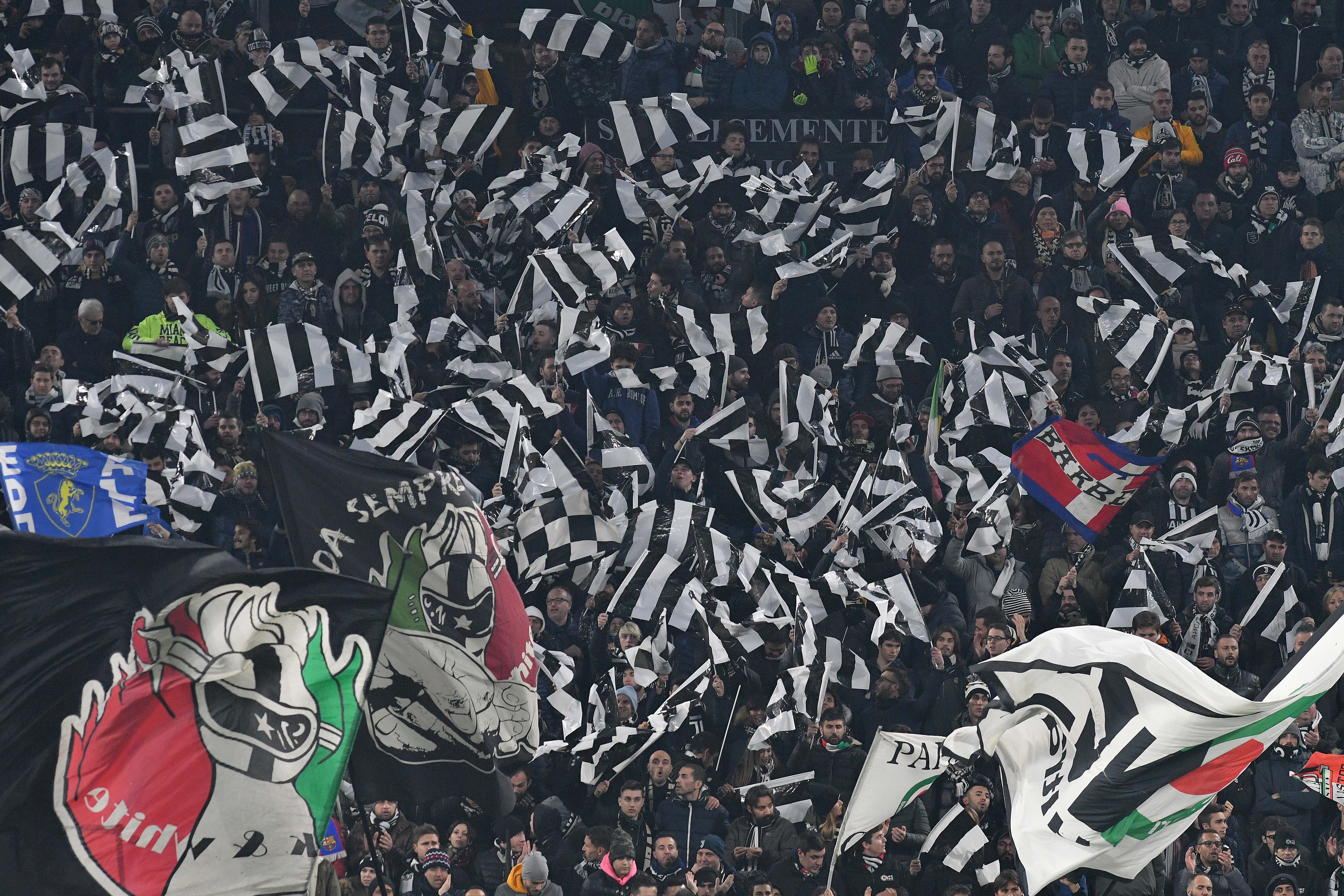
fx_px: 16836
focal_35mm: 451
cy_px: 449
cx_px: 671
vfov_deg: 3.0
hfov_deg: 4.6
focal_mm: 300
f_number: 4
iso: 1600
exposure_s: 1/800
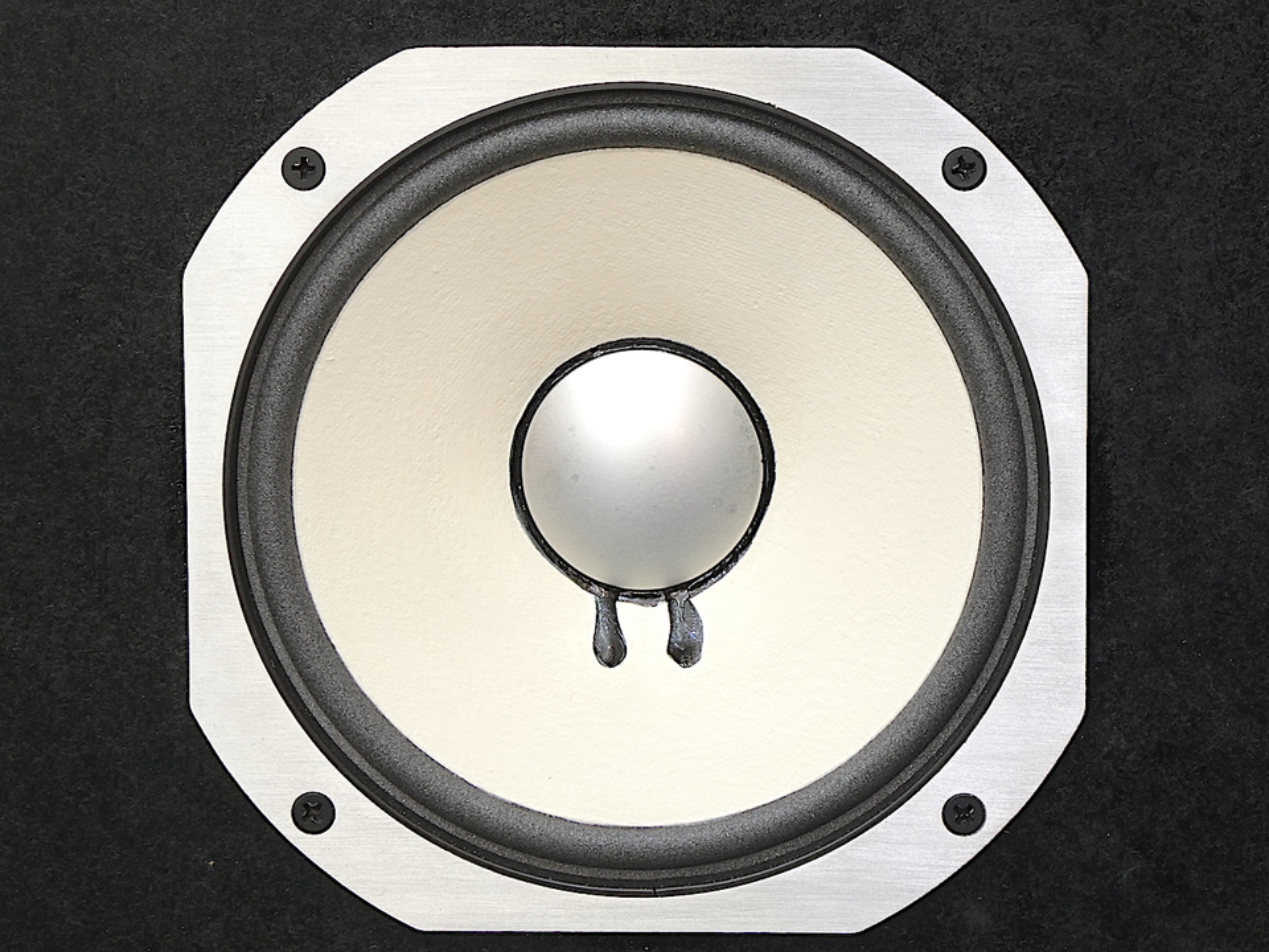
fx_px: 5865
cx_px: 634
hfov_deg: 12.3
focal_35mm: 160
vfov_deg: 9.3
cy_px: 476
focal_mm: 28.7
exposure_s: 1/10
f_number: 5.5
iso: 200
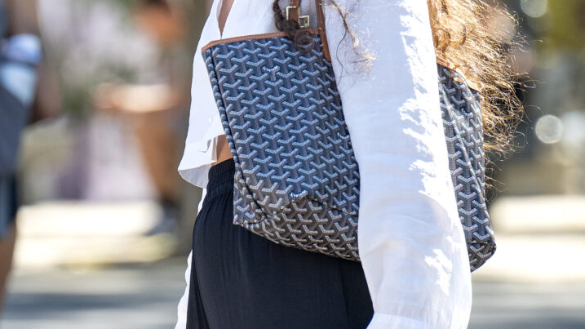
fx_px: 12919
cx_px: -105
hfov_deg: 2.6
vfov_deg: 1.5
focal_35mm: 833
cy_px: 138
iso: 200
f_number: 4
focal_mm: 200
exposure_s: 1/500
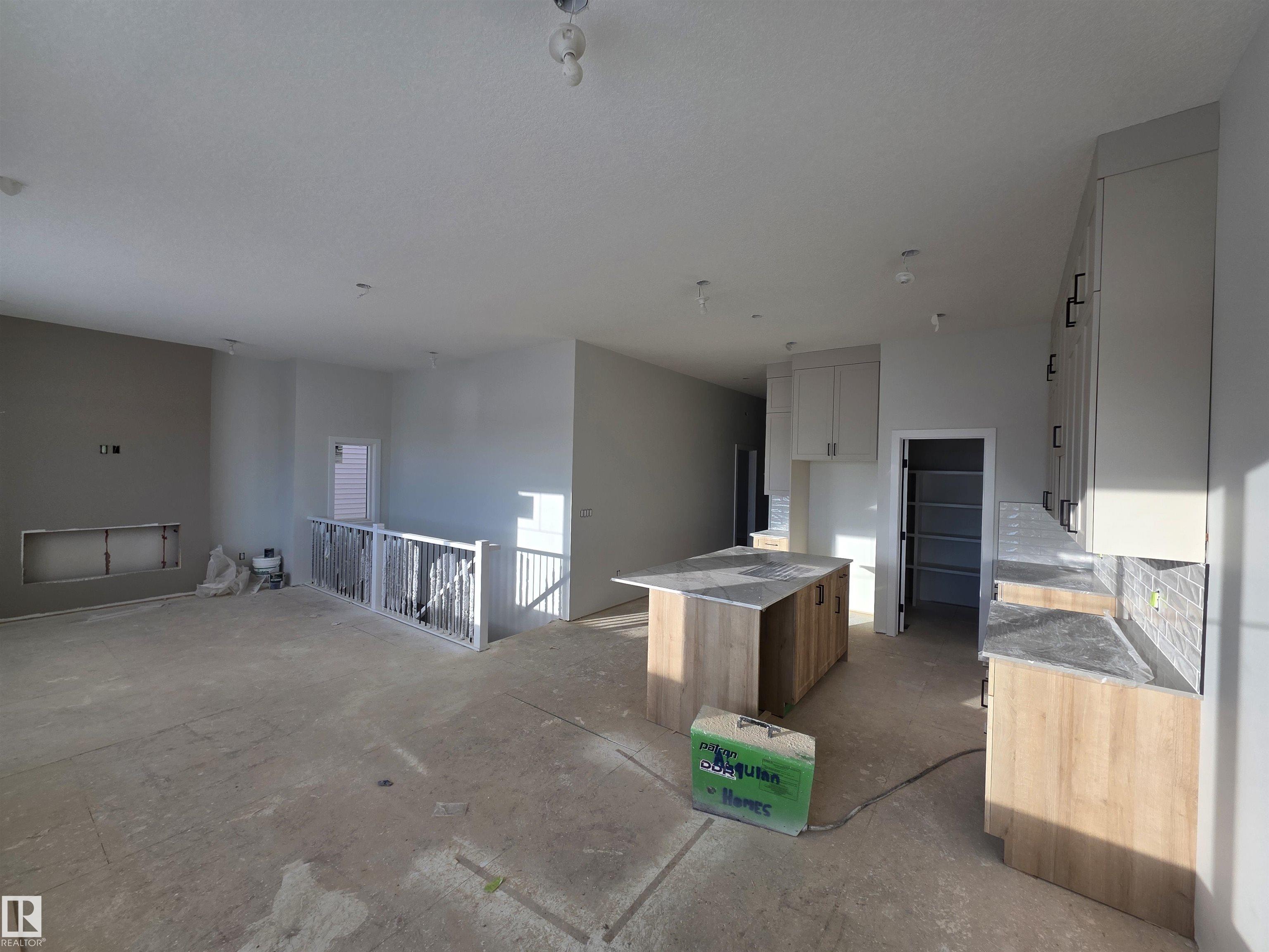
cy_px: 476
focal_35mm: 13
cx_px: 634
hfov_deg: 106.2
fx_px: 477
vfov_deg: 89.9
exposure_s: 1/278
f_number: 1.9
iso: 40
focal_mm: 2.2
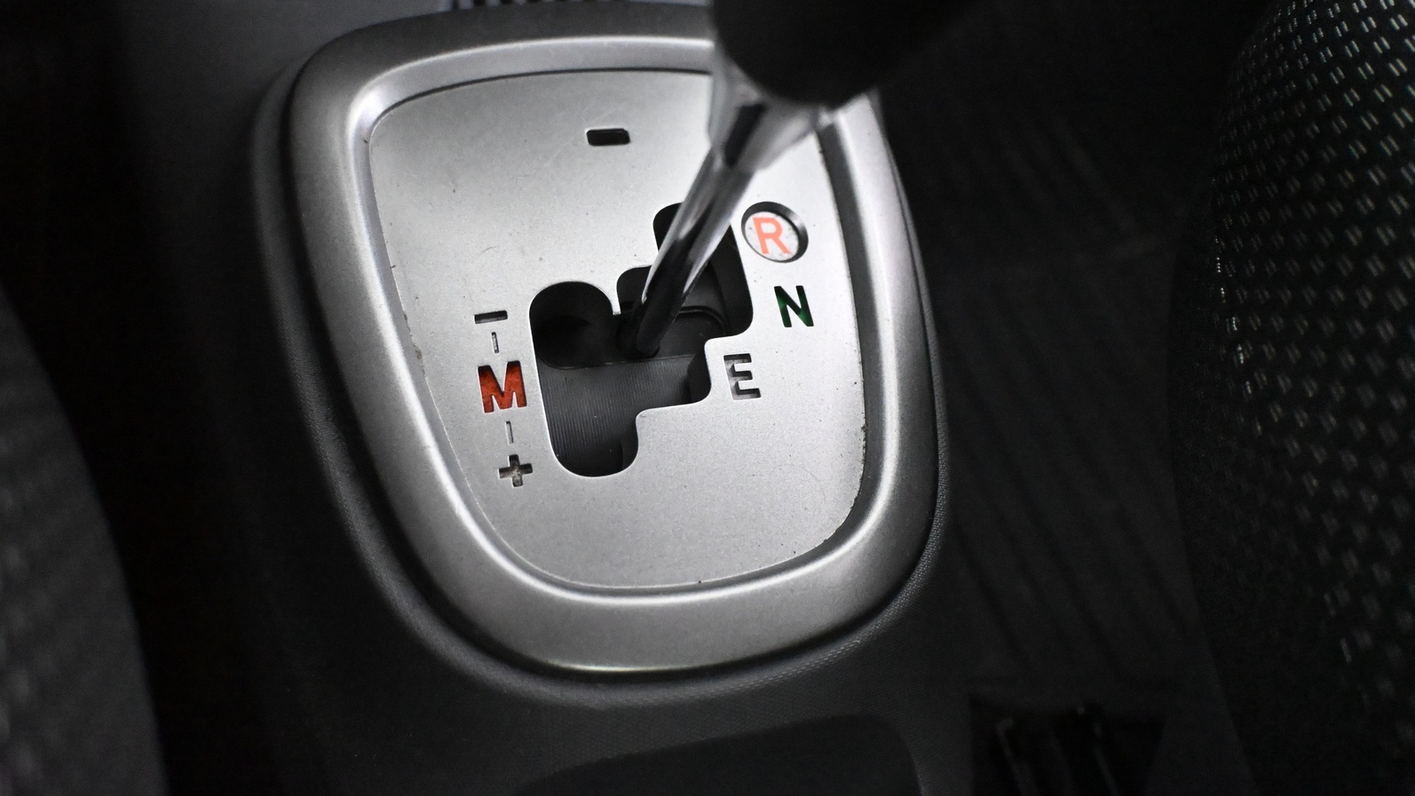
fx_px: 1258
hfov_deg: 58.7
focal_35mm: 34
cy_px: 356
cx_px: 703
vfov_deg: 35.1
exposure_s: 1/60
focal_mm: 21
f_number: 4
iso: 11400
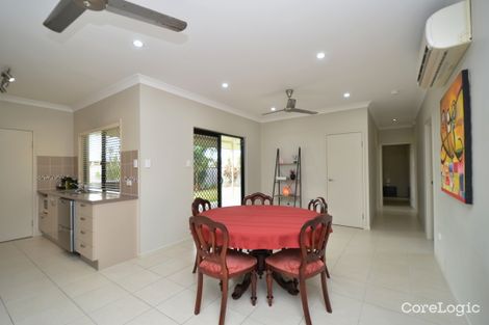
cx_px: 244
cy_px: 162
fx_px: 204
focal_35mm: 15
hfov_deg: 100.4
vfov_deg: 77.3
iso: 280
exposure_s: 1/60
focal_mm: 10
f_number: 4
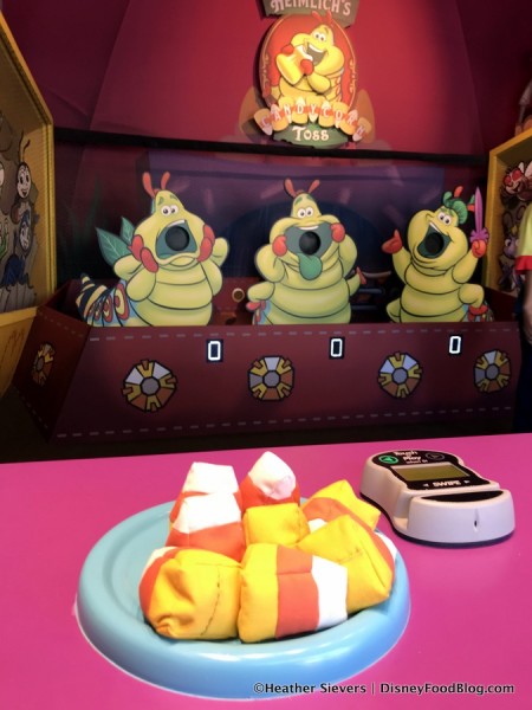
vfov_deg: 63.4
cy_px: 355
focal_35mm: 28
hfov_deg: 49.7
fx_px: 574
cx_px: 266
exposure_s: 1/58
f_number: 1.8
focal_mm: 3.99
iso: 25
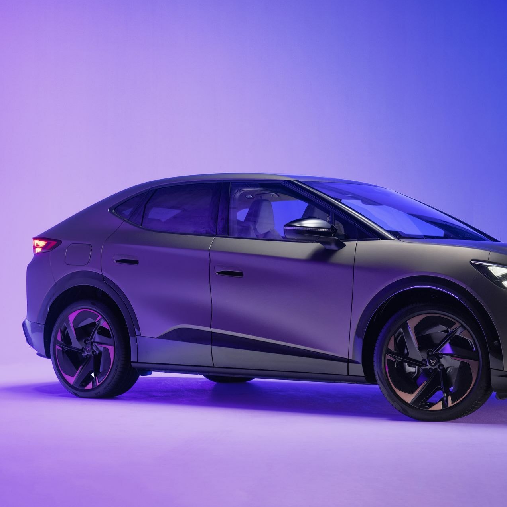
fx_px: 1276
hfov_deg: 22.4
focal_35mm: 77
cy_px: 253
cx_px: 344
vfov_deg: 22.5
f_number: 8
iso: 800
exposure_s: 1/5
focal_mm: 60
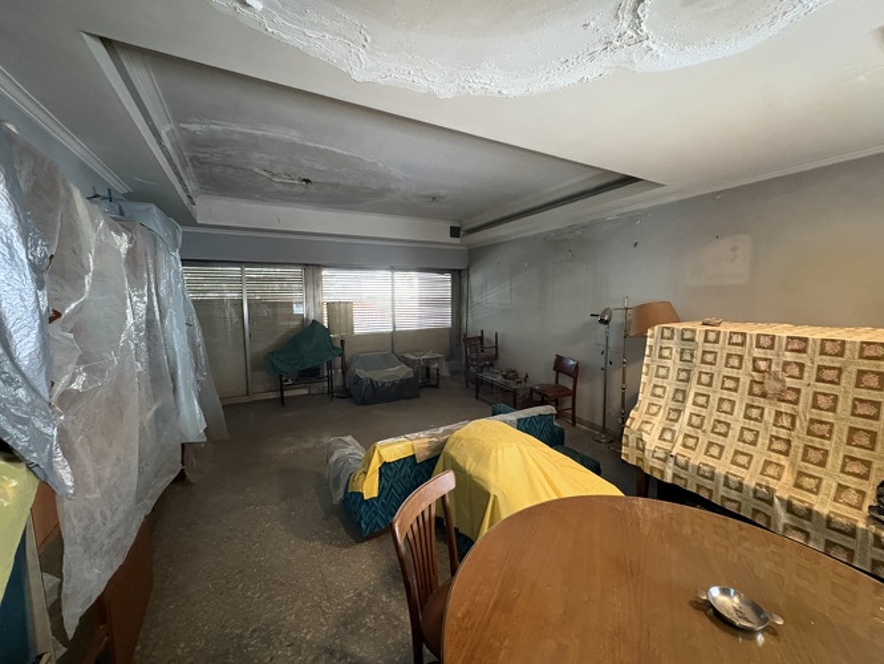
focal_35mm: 14
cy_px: 332
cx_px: 442
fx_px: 358
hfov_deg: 102.0
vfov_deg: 85.7
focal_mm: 2.22
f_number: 2.2
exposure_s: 1/33
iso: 800
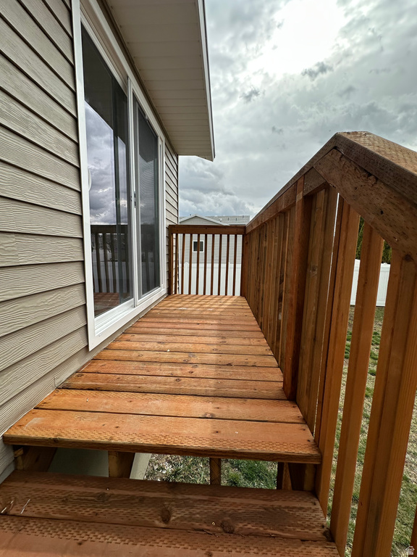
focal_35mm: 14
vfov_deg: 102.1
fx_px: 225
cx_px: 208
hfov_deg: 85.7
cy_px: 278
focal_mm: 2.22
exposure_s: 1/1072
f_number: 2.2
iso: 40
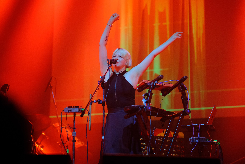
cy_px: 82
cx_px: 122
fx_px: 572
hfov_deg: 24.2
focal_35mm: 84
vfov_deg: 16.3
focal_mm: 56
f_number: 1.6
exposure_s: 1/800
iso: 1600
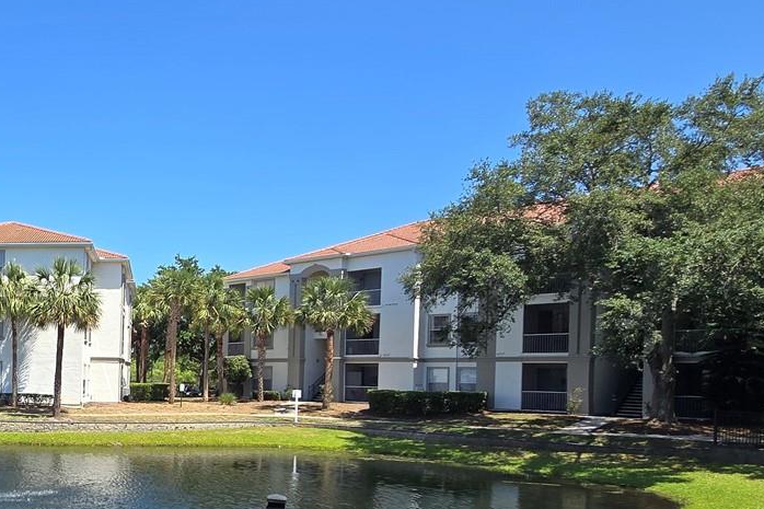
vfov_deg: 41.0
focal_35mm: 31
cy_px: 384
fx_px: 658
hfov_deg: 49.5
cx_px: 5
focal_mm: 2.2
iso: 50
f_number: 2.2
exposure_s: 1/1269
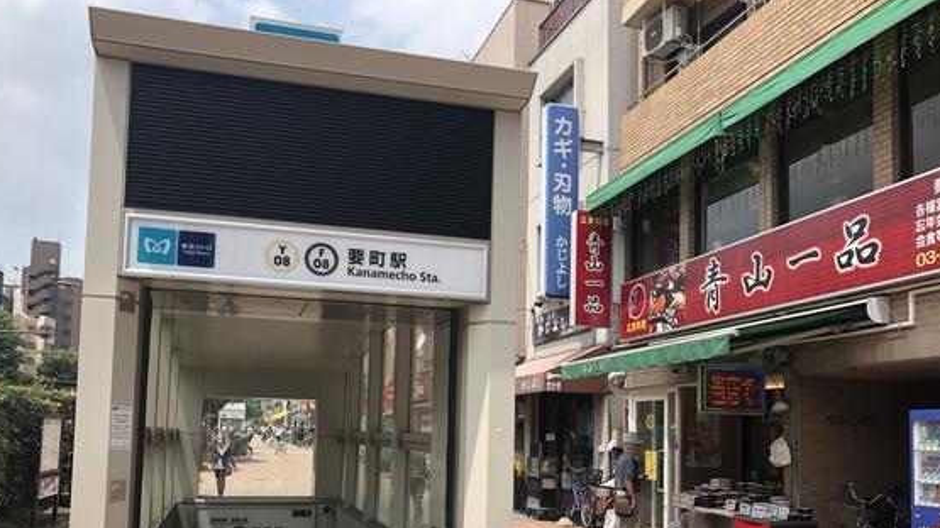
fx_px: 822
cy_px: 374
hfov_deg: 59.5
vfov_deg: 35.1
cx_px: 457
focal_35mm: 33
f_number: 1.8
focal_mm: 3.99
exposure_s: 1/1245
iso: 20
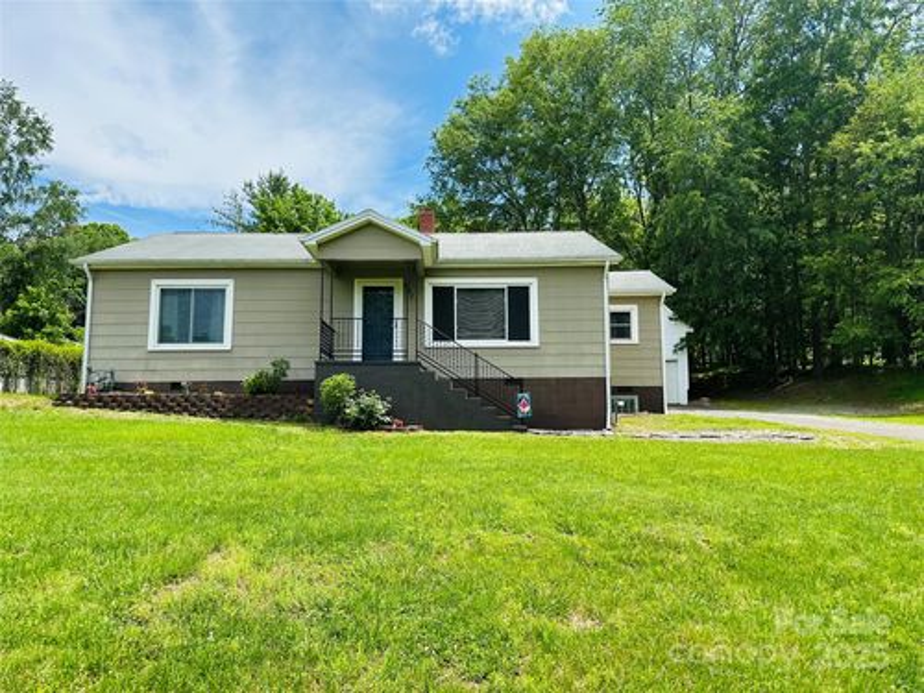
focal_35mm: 24
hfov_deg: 71.6
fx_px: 641
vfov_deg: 56.8
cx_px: 462
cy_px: 346
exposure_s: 1/2882
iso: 80
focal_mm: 6.86
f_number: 1.78
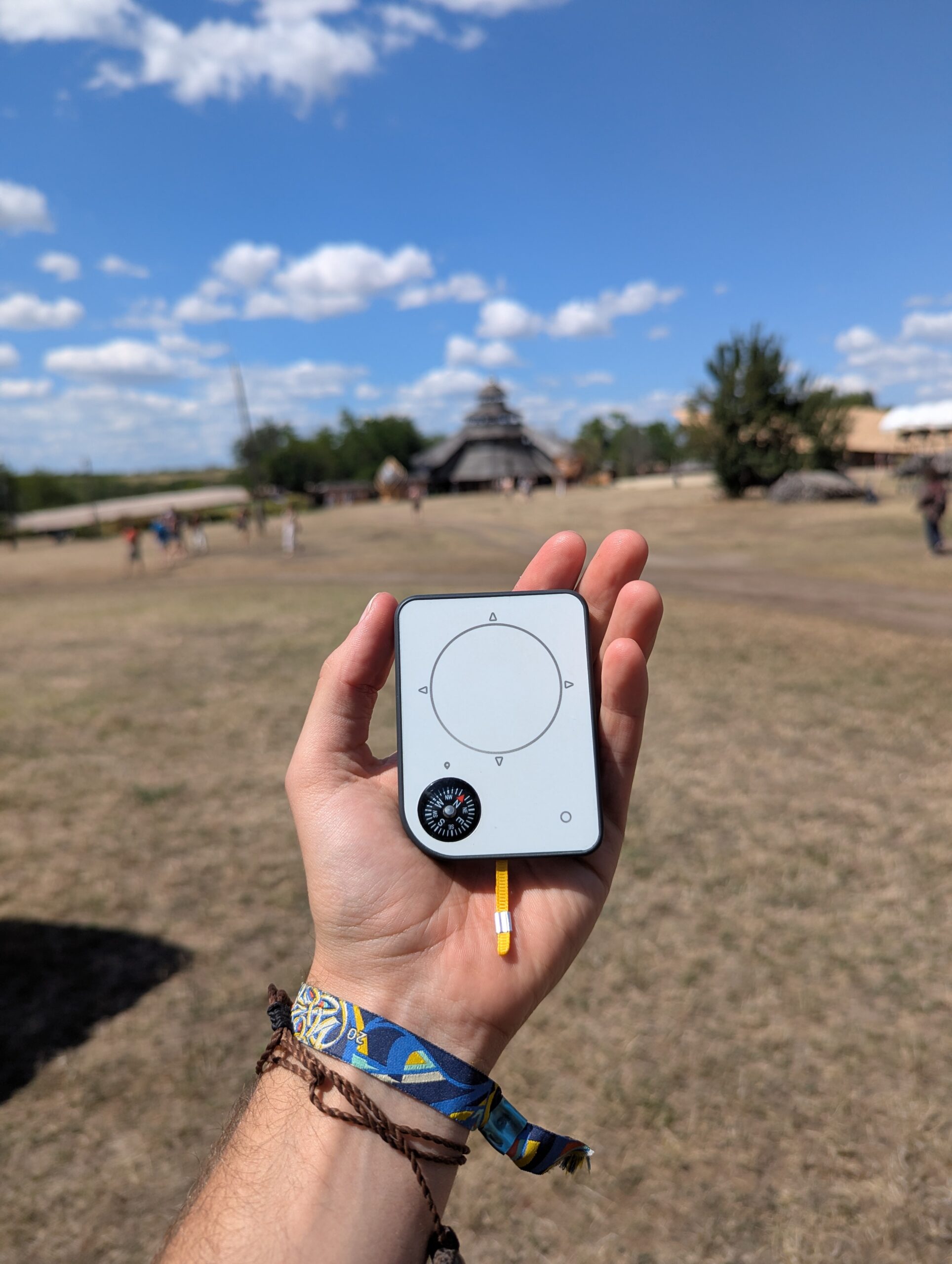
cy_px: 632
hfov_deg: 56.9
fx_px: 878
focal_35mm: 24
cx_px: 476
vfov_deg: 71.5
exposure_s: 1/2976
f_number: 1.85
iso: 45
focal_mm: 6.81
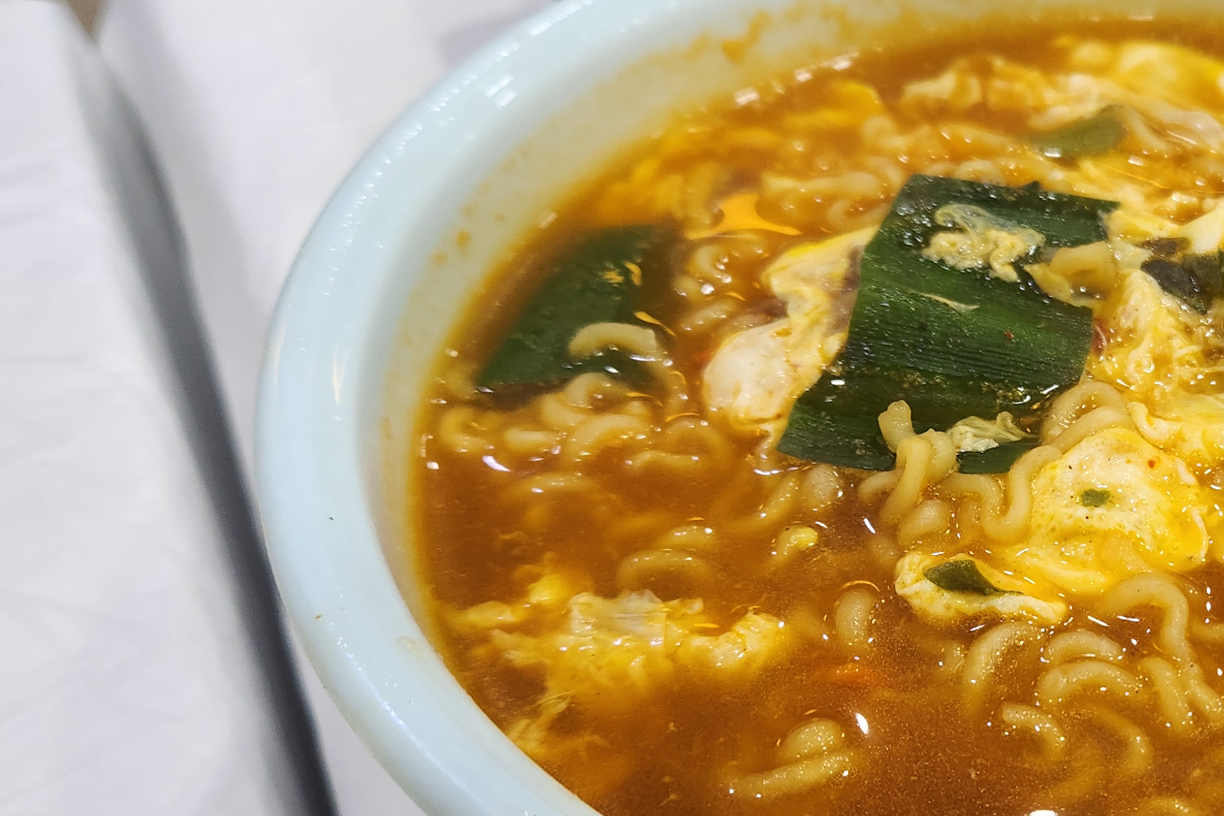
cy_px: 516
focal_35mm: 50
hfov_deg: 37.6
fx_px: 1700
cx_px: 1049
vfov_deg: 26.9
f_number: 1.8
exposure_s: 1/120
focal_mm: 5.4
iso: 160
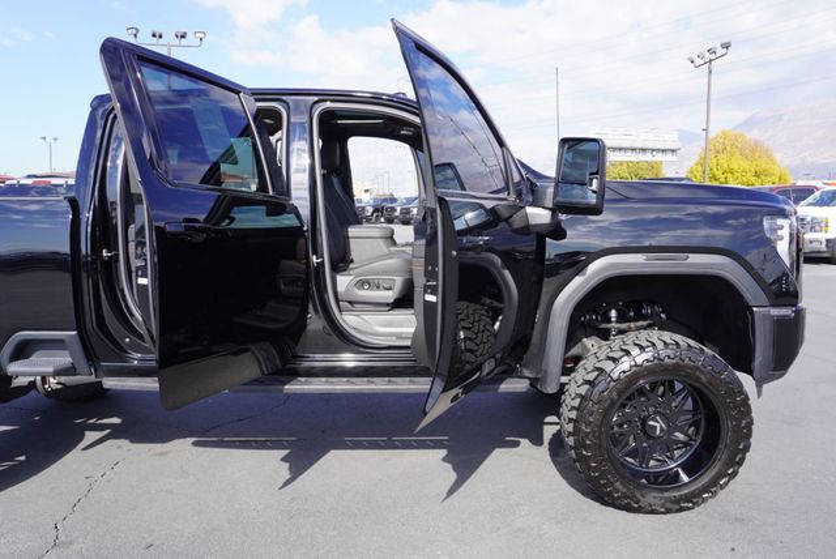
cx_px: 418
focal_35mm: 27
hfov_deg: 67.3
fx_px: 628
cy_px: 280
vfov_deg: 48.0
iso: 100
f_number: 8
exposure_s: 1/125
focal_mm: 18
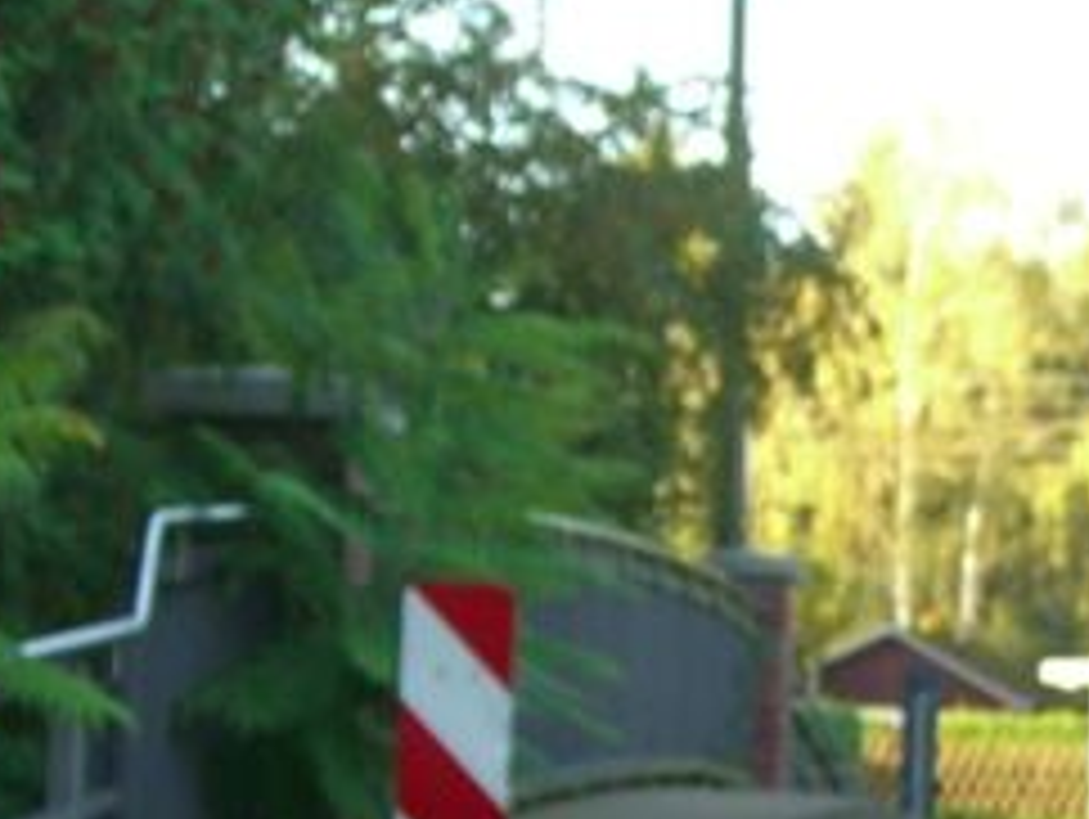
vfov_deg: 10.0
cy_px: 983
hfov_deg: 13.3
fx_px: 4598
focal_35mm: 146
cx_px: 1184
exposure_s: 1/100
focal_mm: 11.8
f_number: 3.6
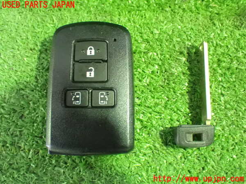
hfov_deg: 42.9
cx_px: 123
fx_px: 313
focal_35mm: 44
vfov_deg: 32.9
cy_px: 92
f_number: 2.9
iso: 1600
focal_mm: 7.84
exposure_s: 1/15
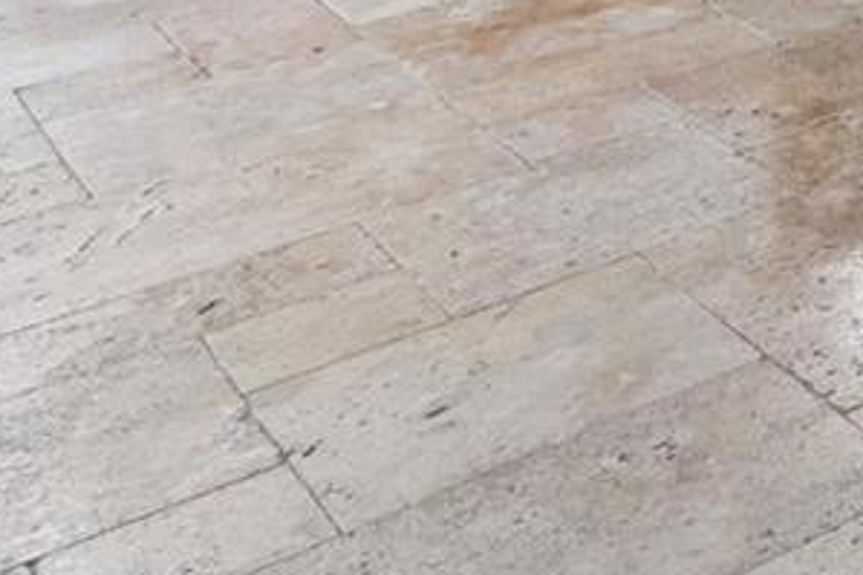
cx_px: 1992
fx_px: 1797
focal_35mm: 75
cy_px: -685
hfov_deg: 15.8
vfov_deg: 14.2
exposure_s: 1/15
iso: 400
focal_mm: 14
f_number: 8
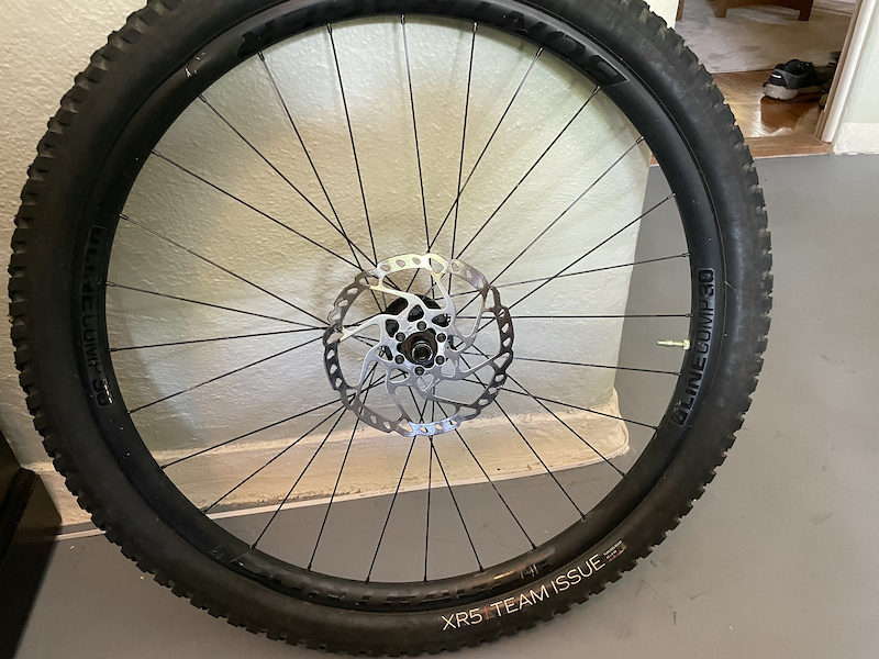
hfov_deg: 67.3
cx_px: 440
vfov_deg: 53.1
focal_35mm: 26
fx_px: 660
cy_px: 330
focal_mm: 4.2
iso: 500
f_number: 1.6
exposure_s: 1/60
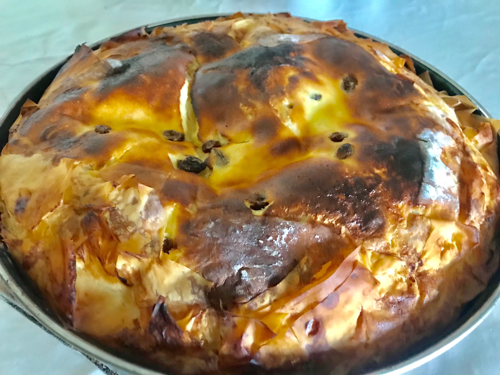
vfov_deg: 49.7
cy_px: 188
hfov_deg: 63.4
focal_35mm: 28
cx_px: 250
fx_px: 404
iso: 100
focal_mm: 3.99
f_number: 1.8
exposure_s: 1/6
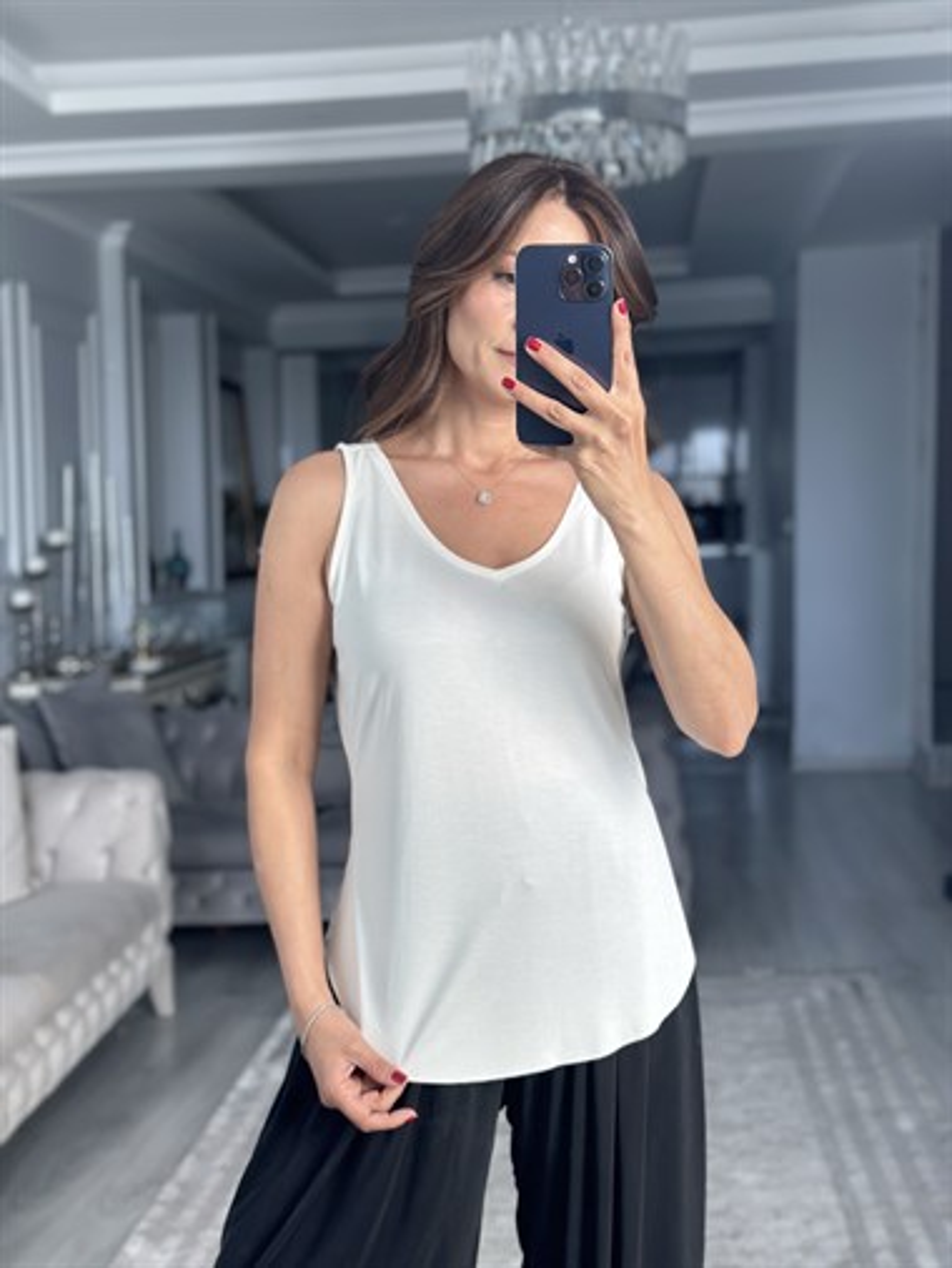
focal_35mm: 48
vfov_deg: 39.6
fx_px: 1759
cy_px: 634
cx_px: 476
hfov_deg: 30.3
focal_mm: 6.86
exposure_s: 1/219
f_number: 1.78
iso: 80
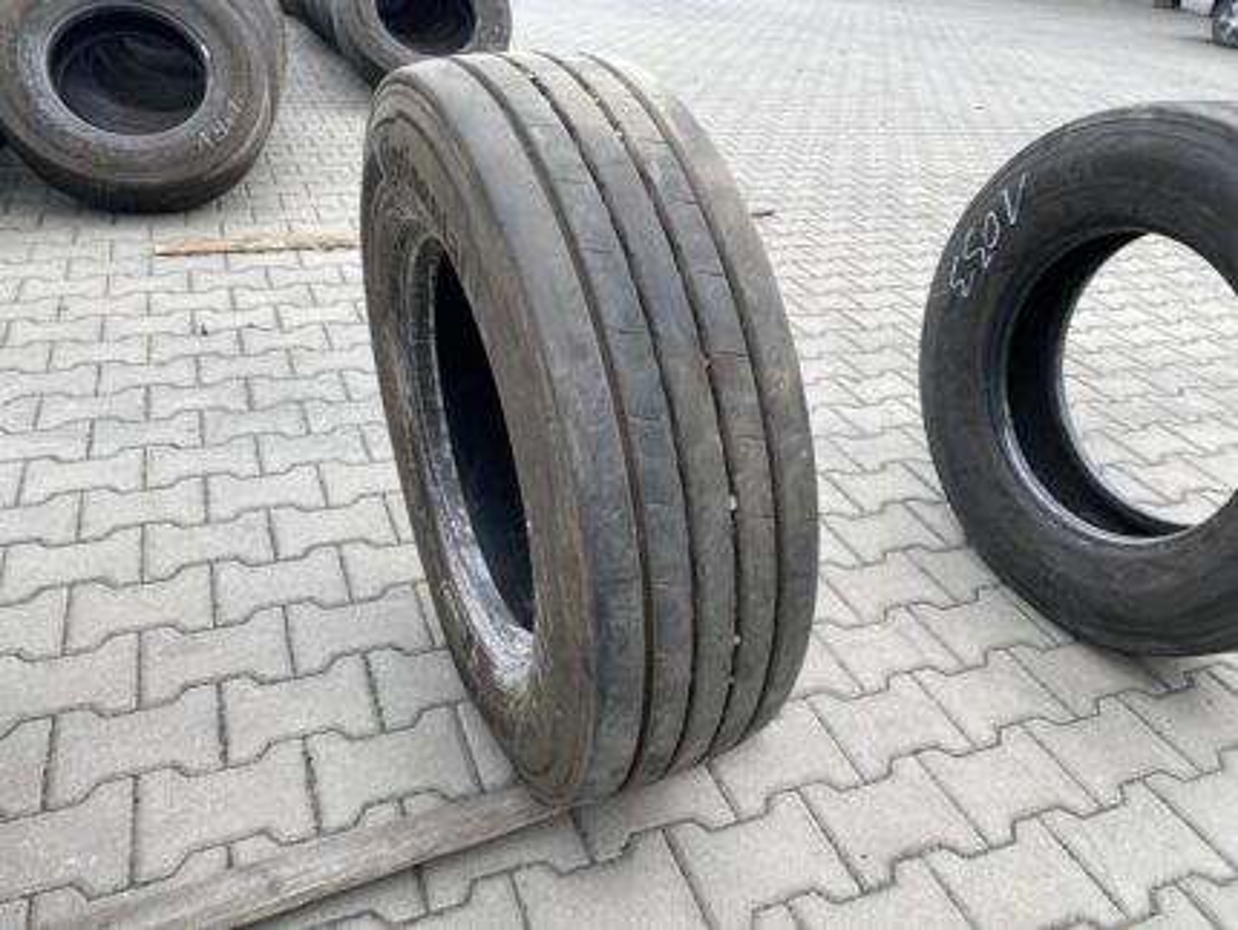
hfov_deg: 67.3
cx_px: 619
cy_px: 465
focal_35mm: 26
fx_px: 930
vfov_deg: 53.1
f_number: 1.8
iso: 32
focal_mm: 4.25
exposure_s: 1/573
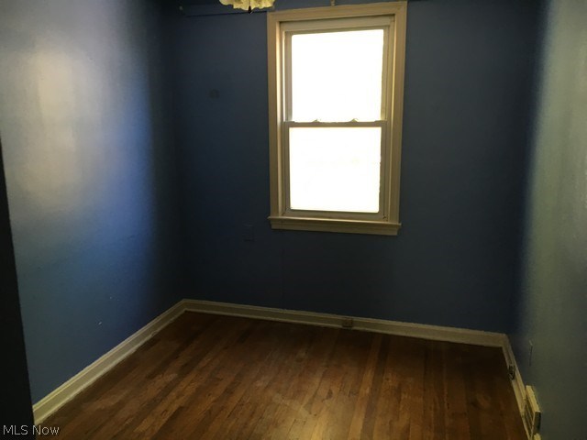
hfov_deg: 61.7
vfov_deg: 48.2
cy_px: 220
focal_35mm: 29
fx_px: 492
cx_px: 294
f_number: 2.2
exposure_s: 1/30
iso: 80
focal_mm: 4.15
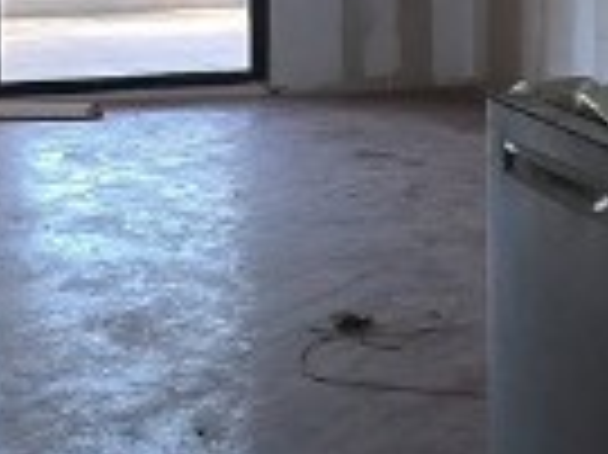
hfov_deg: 11.3
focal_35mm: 175
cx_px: 185
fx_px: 3071
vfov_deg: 8.4
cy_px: -4
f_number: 1.7
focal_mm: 6.3
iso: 100
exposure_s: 1/30
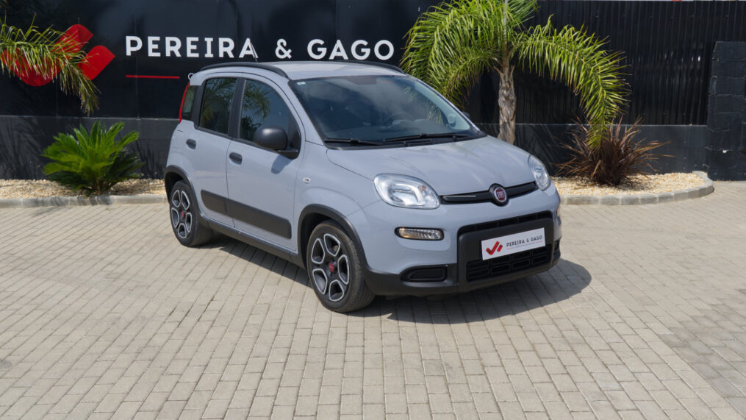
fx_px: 732
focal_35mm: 37
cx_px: 370
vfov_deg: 32.0
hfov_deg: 54.0
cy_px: 190
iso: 160
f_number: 8
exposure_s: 1/400
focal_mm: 23.5
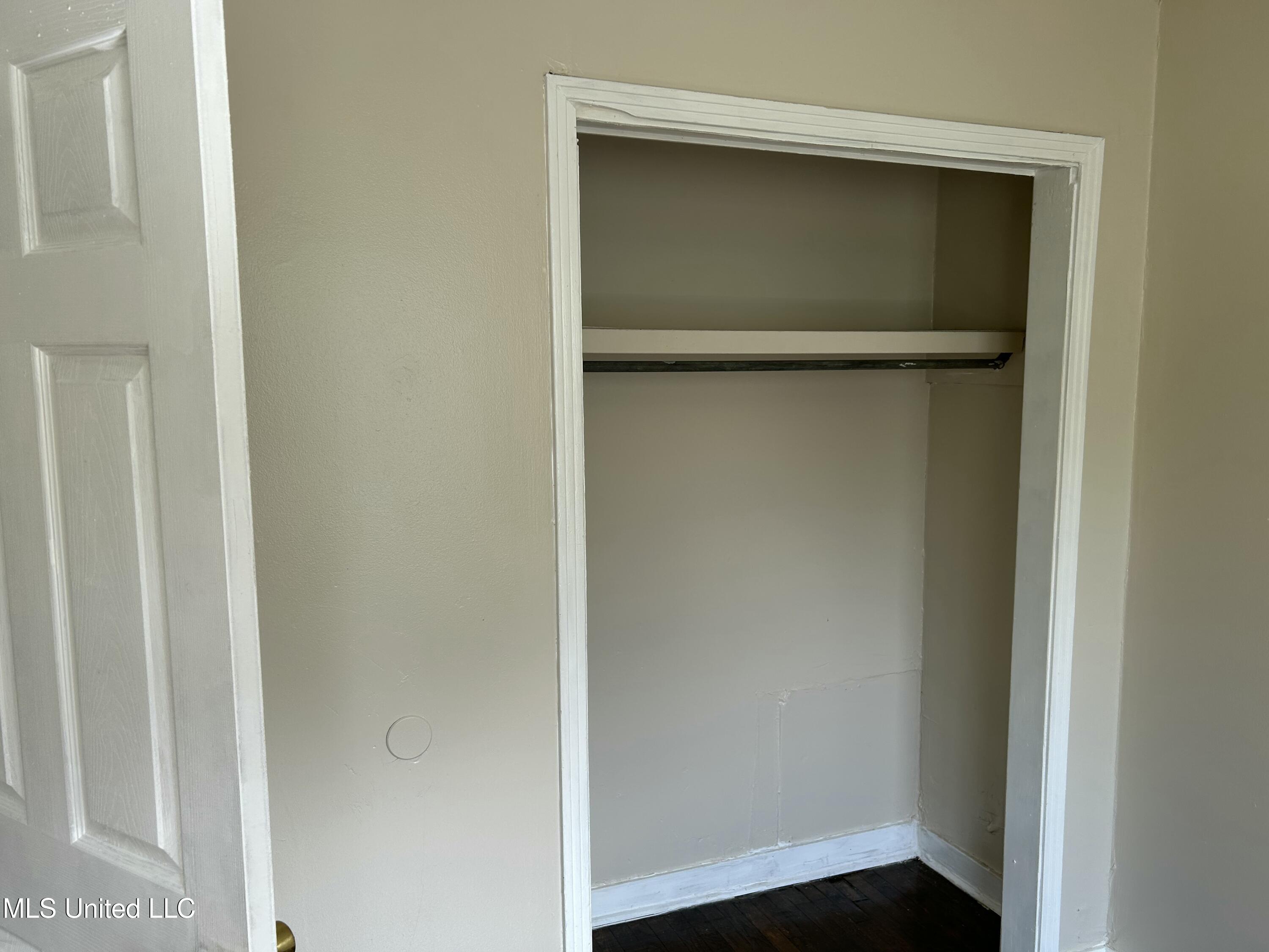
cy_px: 476
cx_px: 634
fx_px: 953
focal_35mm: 26
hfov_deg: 67.3
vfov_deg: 53.1
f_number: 1.5
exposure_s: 1/190
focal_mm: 5.7
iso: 40
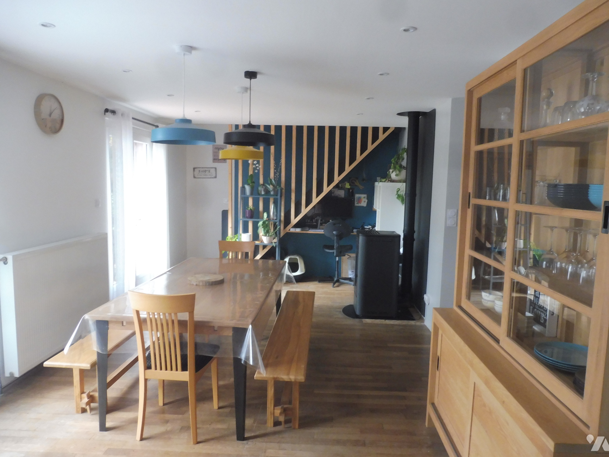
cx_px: 304
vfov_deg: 56.8
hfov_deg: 71.6
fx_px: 422
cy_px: 228
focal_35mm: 24
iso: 400
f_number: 3.3
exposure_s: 1/60
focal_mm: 4.3
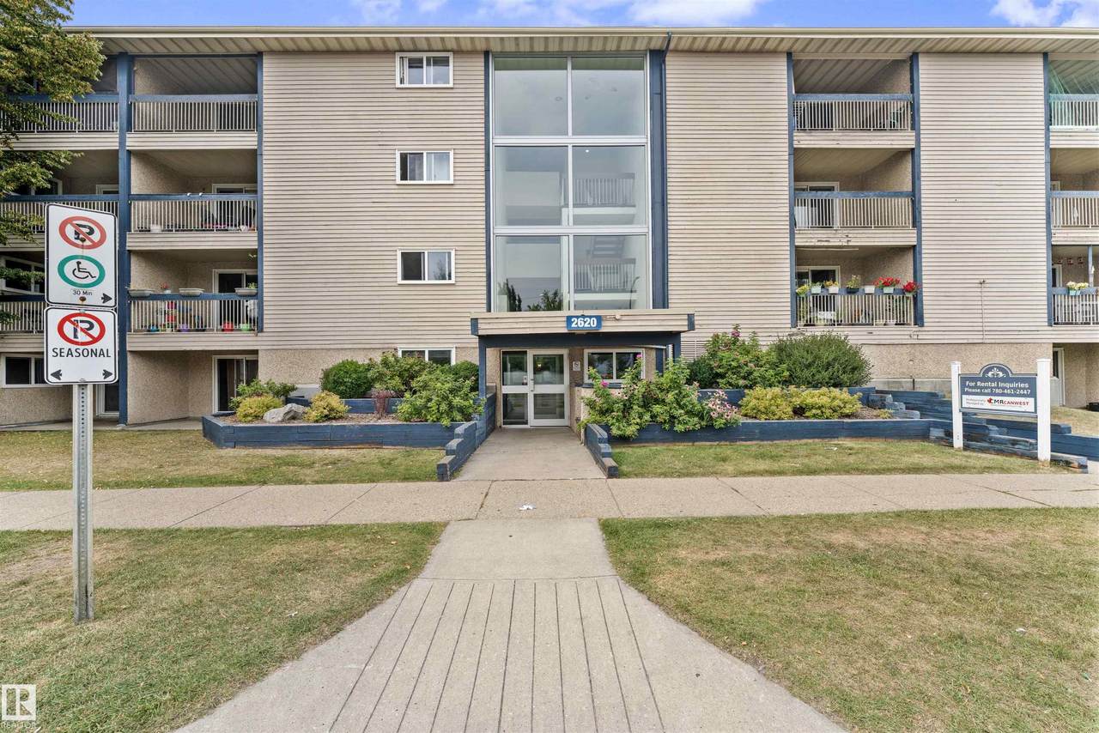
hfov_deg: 104.2
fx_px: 427
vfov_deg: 81.2
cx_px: 550
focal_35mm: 14
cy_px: 366
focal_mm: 14
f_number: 6.3
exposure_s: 1/1250
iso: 500
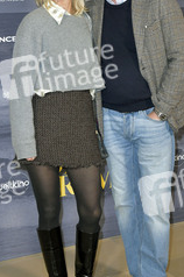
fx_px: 569
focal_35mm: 74
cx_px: 92
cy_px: 130
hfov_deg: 18.4
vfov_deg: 27.4
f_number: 5.6
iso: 1600
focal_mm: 44
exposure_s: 1/125
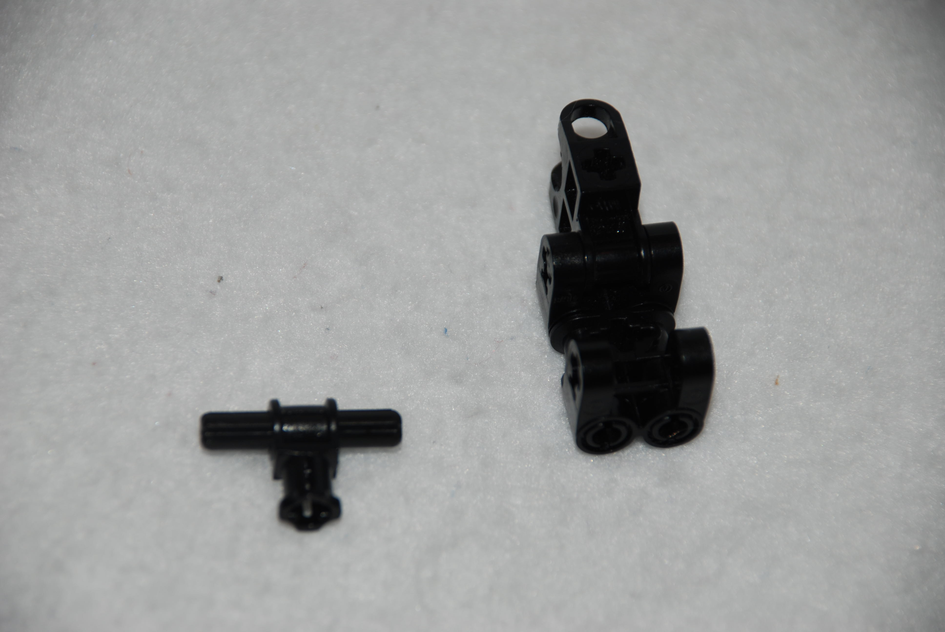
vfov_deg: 6.8
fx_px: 5322
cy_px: 316
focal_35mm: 202
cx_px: 472
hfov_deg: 10.1
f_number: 5.6
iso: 100
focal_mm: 135
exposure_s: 1/60
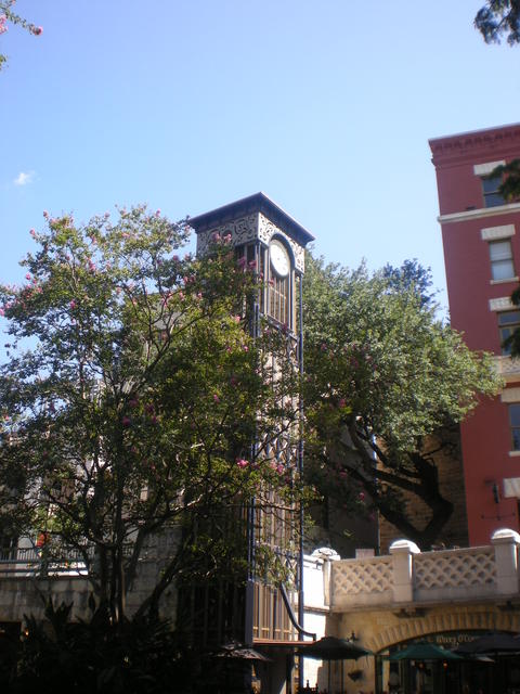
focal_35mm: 38
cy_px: 347
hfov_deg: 37.7
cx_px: 260
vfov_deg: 49.0
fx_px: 761
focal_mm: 6.3
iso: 64
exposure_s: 1/166
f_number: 4.6
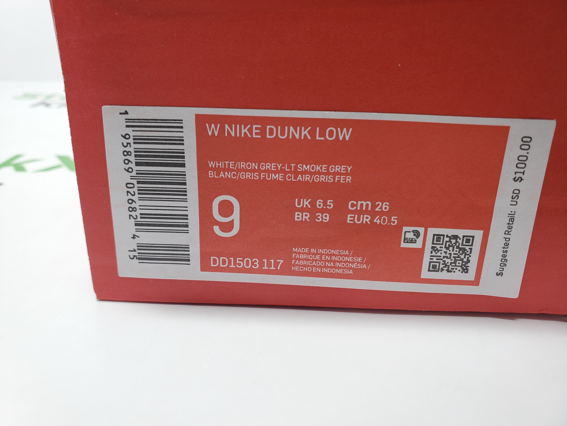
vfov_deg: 53.1
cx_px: 284
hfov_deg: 67.3
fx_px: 426
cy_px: 213
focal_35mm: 26
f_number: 2.4
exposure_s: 1/107
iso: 50
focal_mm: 4.3
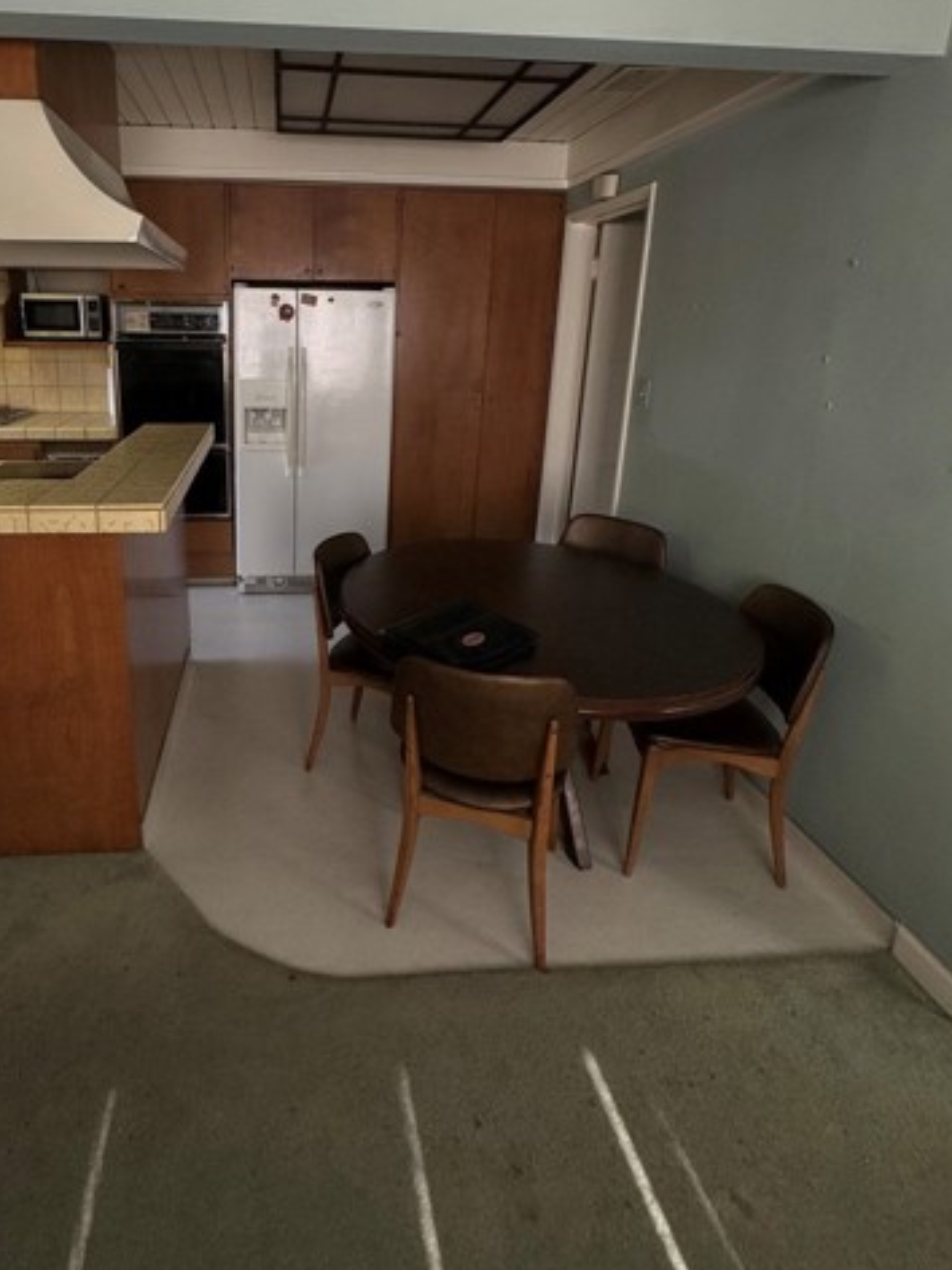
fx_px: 697
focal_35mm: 19
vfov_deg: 83.5
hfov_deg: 67.1
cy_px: 498
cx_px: 331
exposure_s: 1/157
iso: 40
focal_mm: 2.22
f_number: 2.2
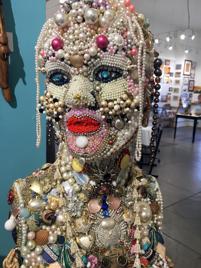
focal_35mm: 29
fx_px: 225
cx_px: 100
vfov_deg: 61.7
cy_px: 134
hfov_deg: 48.2
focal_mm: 4.15
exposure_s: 1/30
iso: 32
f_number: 2.2
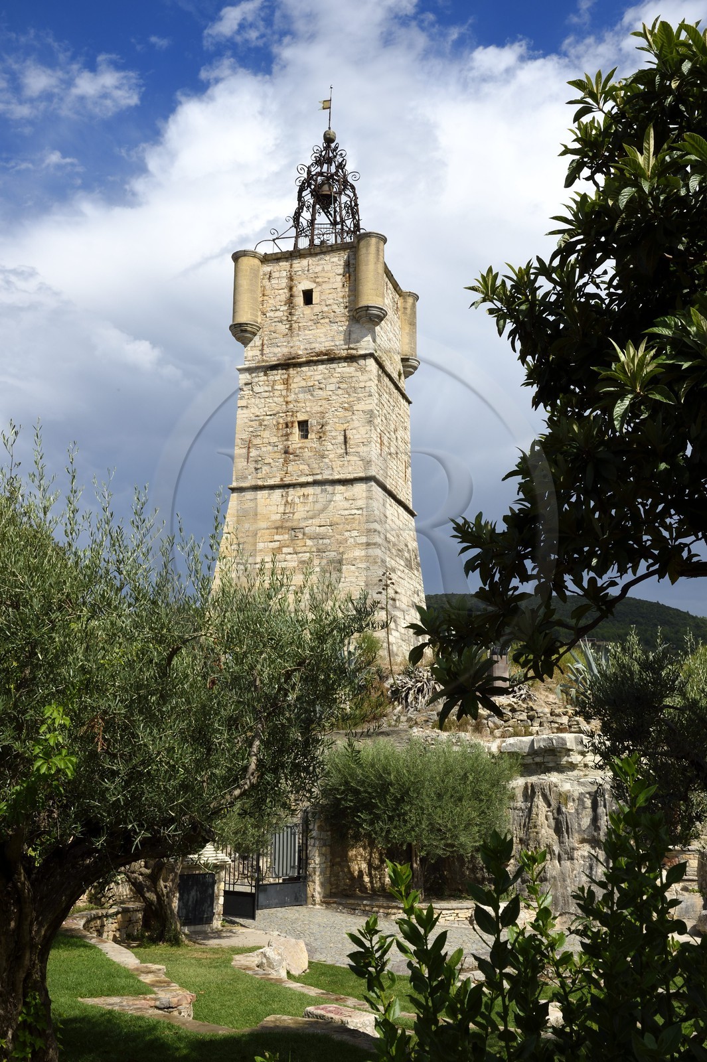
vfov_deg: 54.5
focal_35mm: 35
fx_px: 1032
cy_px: 531
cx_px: 354
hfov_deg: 37.8
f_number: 20
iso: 200
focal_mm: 35
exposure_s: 1/160
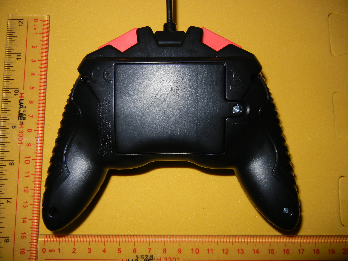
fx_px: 302
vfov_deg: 46.8
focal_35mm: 30
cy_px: 130
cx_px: 174
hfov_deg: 60.0
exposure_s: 1/30
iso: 200
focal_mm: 5.4
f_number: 7
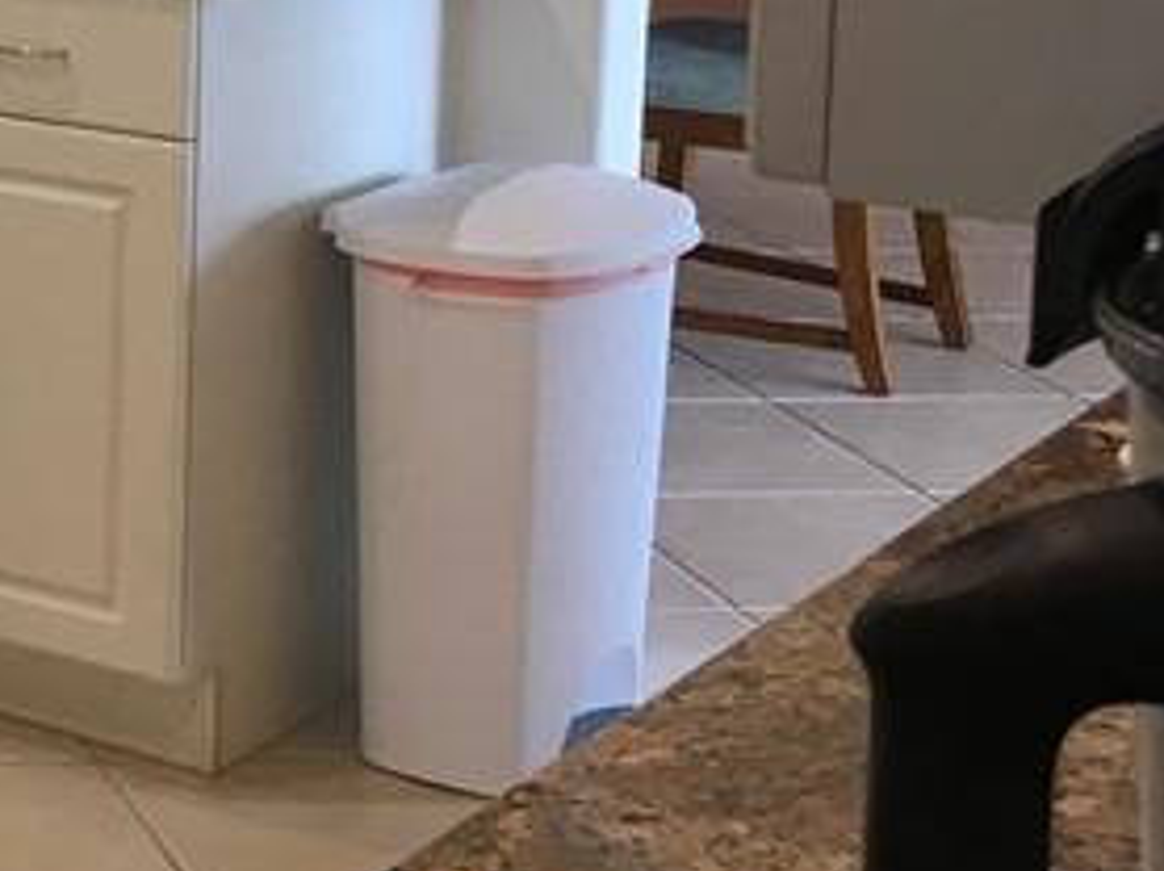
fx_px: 3595
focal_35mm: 107
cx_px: -842
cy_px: -105
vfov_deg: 13.5
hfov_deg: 16.0
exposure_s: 1/30
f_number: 2.2
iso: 64
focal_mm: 4.15
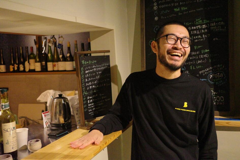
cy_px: 80
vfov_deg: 33.4
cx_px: 120
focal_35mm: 40
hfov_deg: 48.5
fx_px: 267
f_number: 2.8
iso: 6400
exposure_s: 1/200
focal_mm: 26
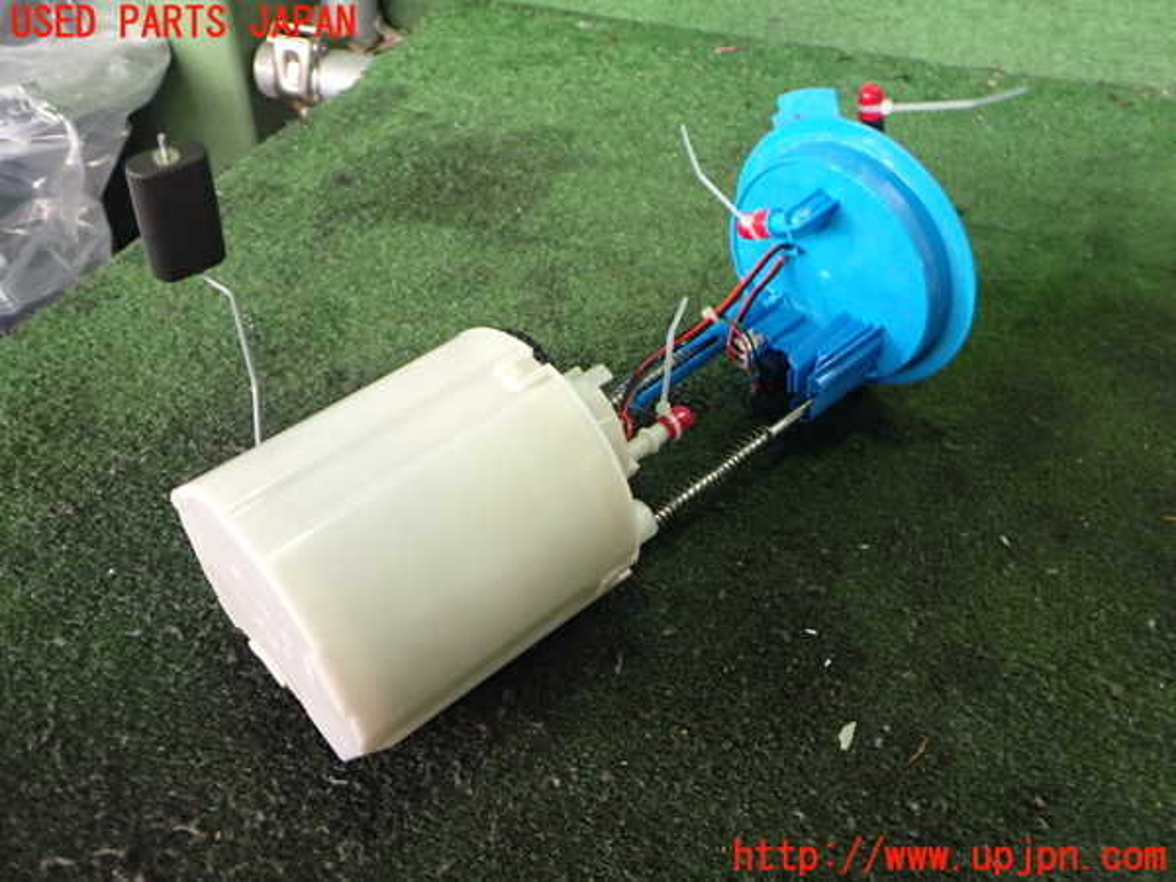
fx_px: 1019
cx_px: 588
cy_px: 441
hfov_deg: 60.0
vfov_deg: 46.8
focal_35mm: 30
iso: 640
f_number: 2.3
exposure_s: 1/80
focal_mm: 5.4
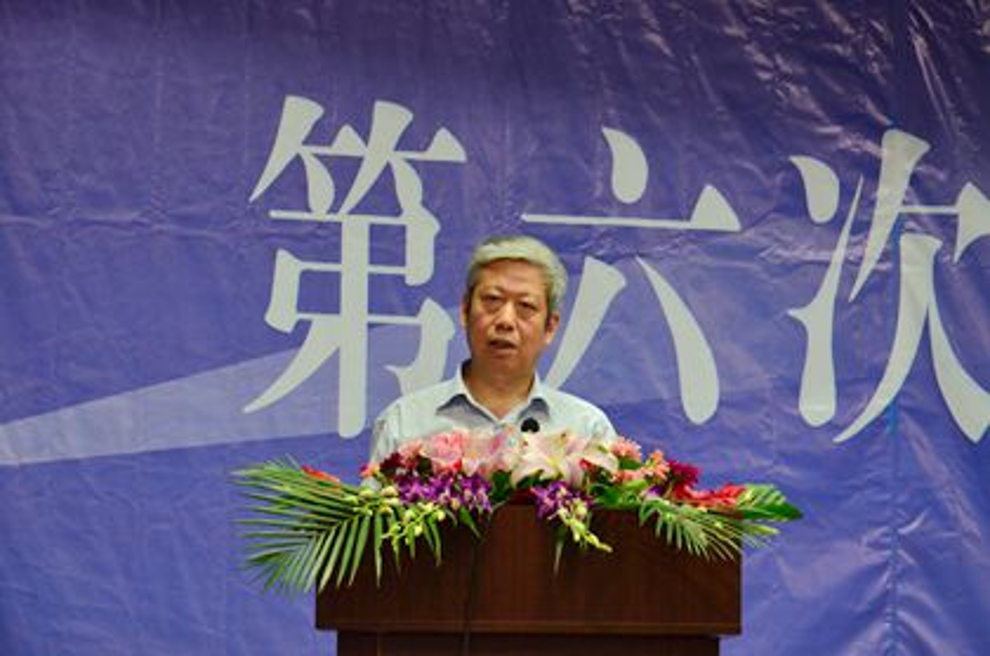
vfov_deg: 8.7
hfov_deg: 13.1
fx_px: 4321
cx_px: 495
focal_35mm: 158
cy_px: 328
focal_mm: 105
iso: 1100
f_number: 10
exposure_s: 1/30
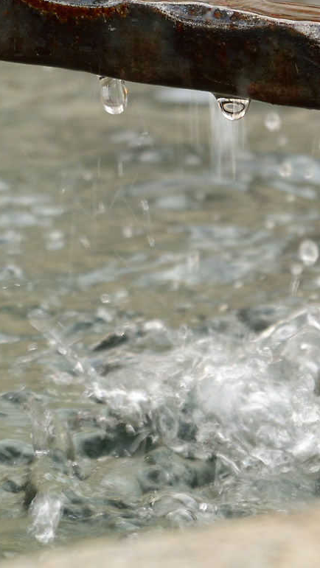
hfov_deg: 2.9
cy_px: 32
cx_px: 309
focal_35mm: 416
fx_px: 6266
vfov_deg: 5.2
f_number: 5.6
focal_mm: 85
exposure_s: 1/125
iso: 400
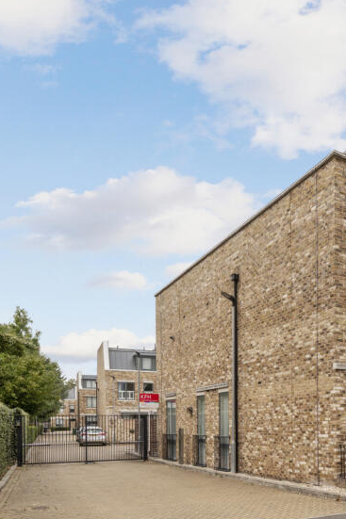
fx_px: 375
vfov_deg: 69.2
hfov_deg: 44.9
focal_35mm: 26
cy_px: 288
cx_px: 312
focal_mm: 14
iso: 200
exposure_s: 1/200
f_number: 8
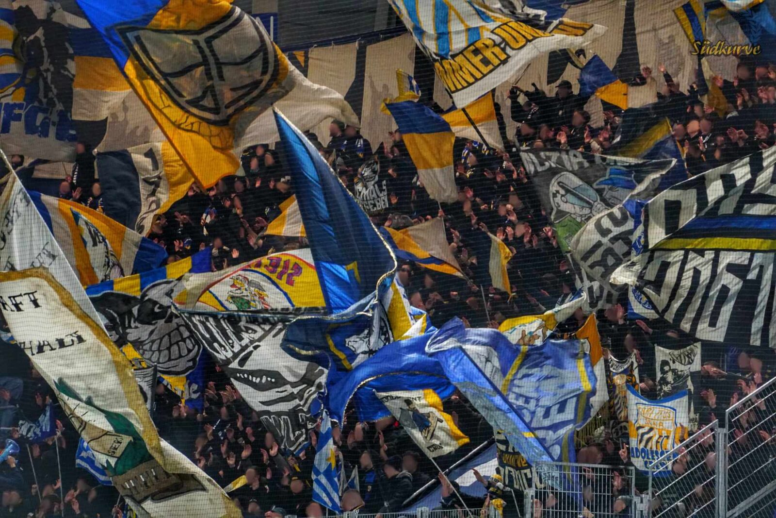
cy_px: 259
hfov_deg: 6.9
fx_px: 6467
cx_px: 388
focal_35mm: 300
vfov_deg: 4.6
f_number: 7.1
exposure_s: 1/320
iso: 5000
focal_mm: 200
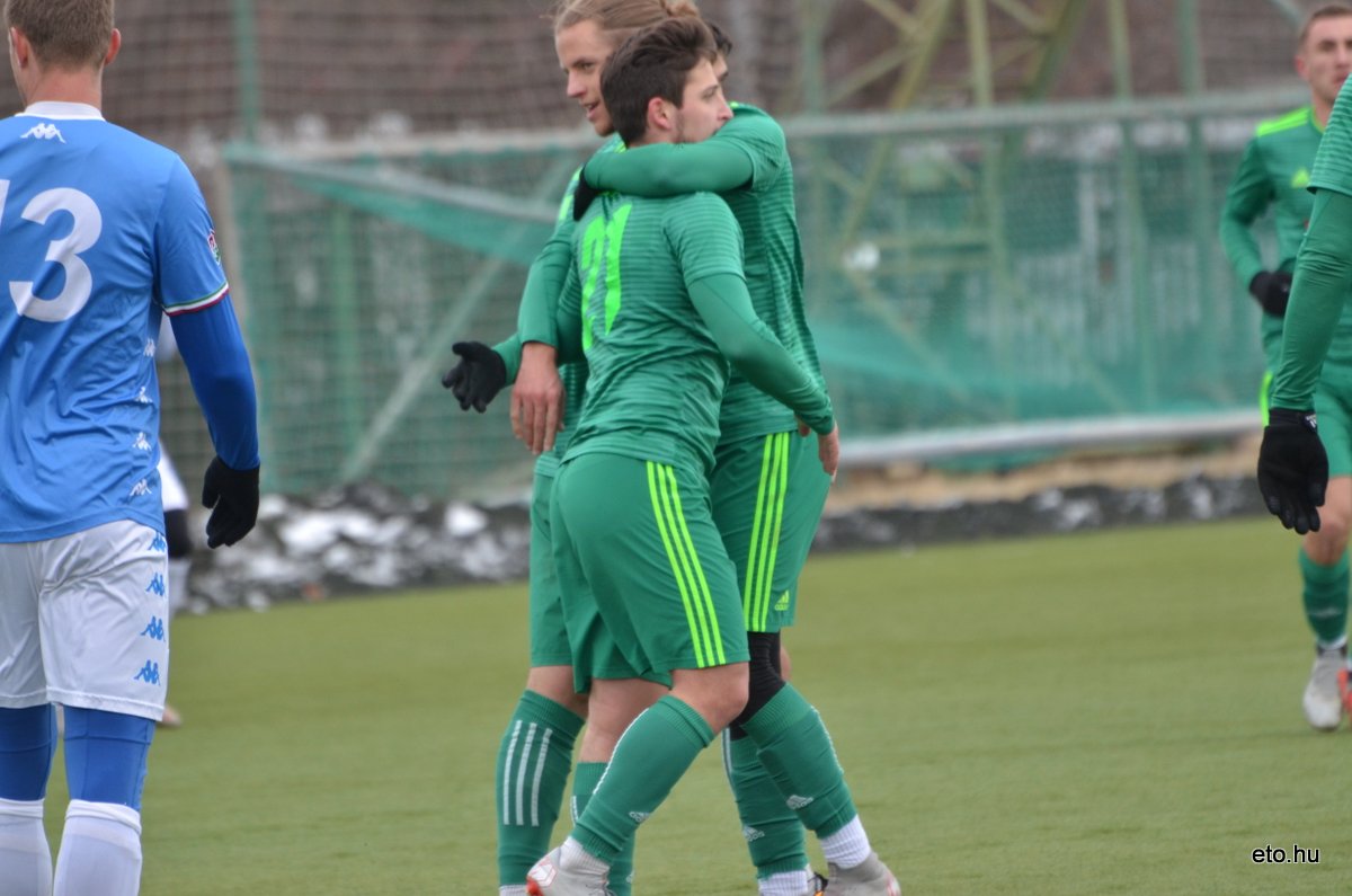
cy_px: 448
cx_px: 676
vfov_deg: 3.0
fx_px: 16866
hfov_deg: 4.6
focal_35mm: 450
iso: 500
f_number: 5.6
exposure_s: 1/640
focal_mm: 300
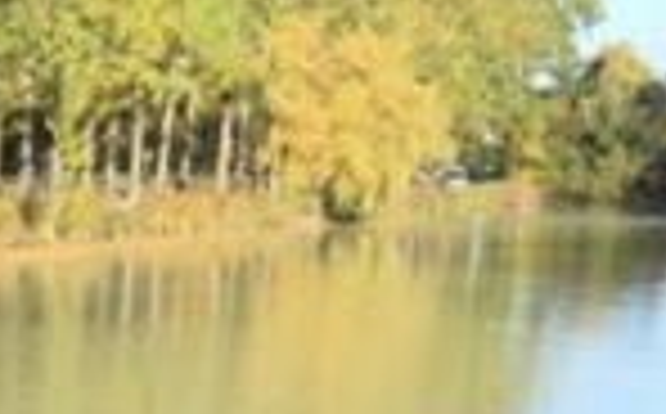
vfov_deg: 7.6
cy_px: 1035
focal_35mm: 160
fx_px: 2900
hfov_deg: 12.4
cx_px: -378
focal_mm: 4.15
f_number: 2.2
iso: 25
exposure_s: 1/718
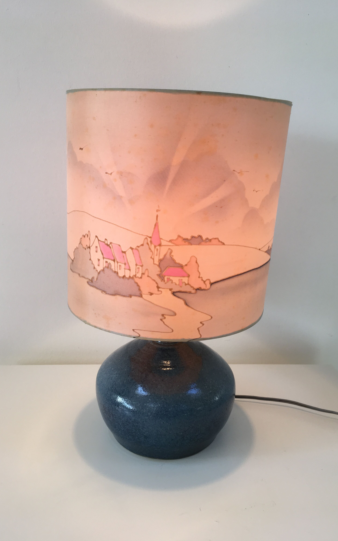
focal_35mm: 31
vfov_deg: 61.2
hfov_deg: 40.6
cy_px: 269
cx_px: 169
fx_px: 457
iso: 32
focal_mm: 4.15
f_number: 2.2
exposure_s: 1/100
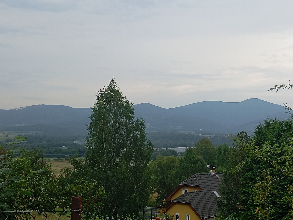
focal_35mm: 57
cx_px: 146
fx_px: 483
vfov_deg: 25.7
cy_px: 110
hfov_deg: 33.7
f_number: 1.8
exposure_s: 1/379
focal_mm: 4.27
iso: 100
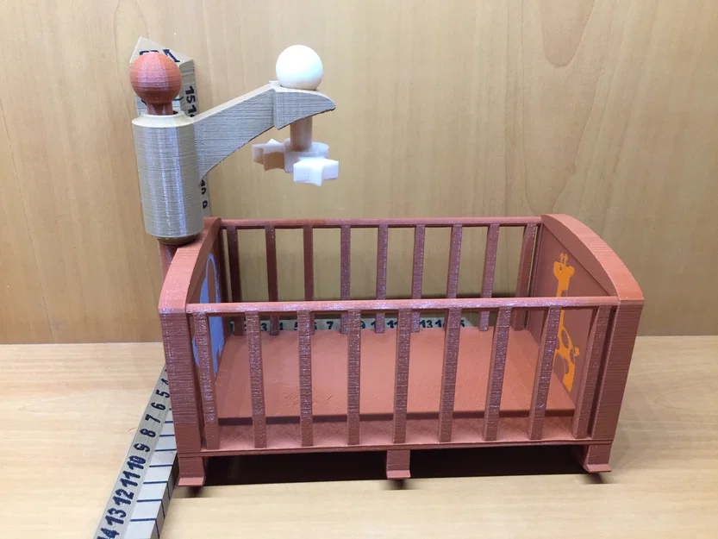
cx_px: 359
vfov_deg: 48.2
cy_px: 270
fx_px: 602
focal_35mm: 29
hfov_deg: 61.7
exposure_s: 1/15
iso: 100
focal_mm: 4.15
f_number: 2.2
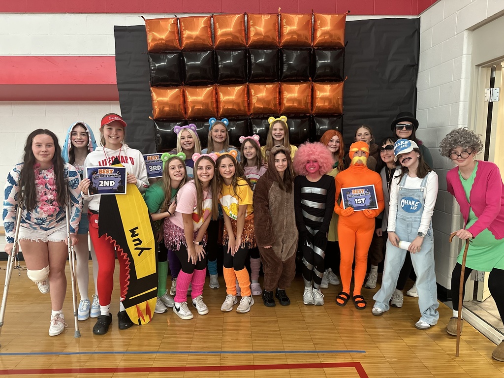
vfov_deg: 56.8
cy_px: 189
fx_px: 349
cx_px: 252
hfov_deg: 71.6
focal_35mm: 24
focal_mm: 6.86
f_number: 1.78
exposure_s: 1/60
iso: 800
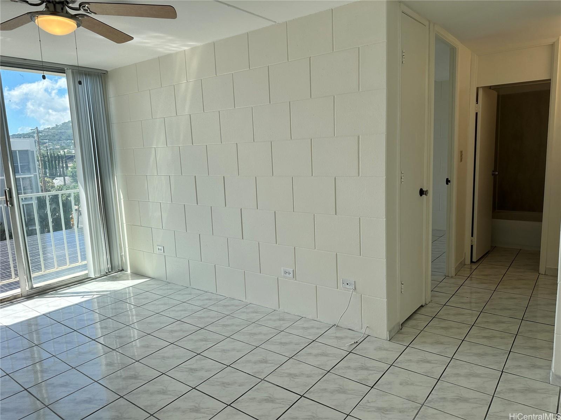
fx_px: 389
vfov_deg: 56.8
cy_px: 210
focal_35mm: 24
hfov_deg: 71.6
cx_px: 280
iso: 80
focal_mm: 6.86
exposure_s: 1/1321
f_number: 1.78
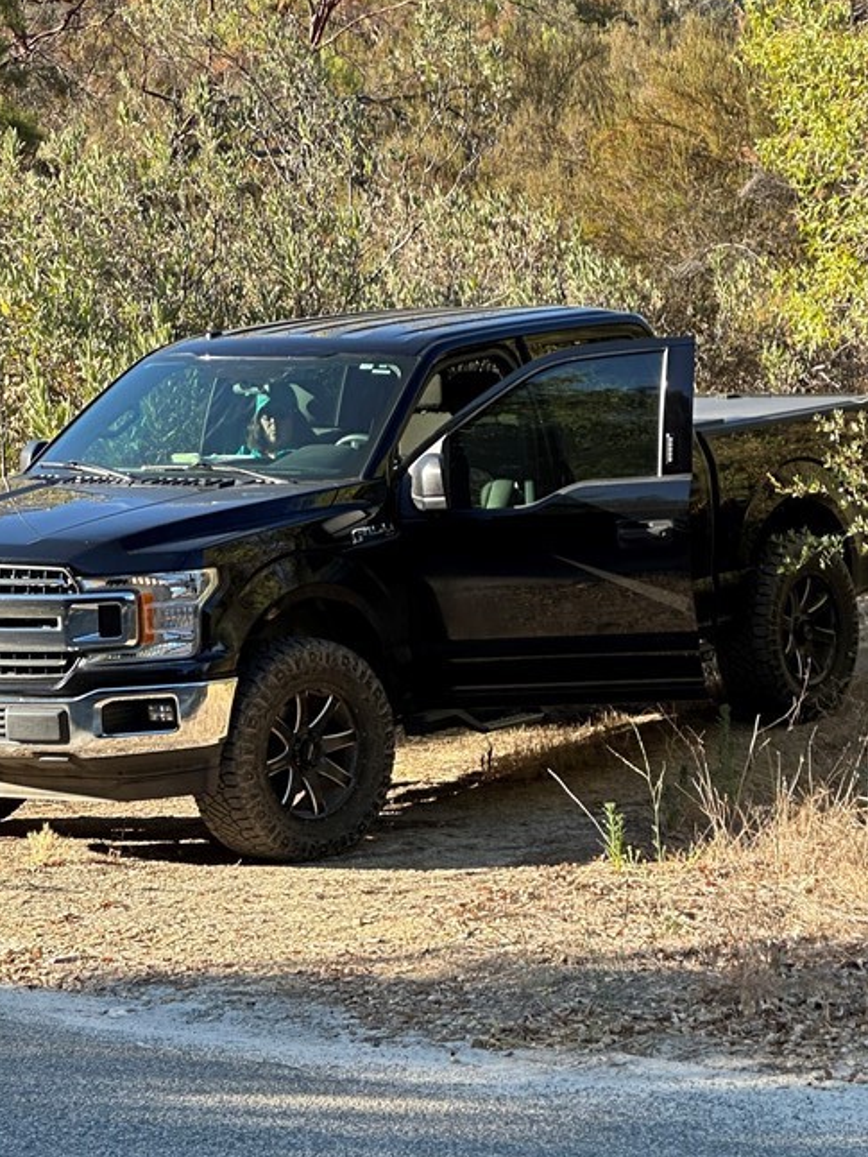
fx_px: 4076
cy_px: 842
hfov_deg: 12.1
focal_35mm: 122
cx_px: 671
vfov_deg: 16.1
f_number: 2.8
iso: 32
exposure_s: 1/128
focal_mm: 9
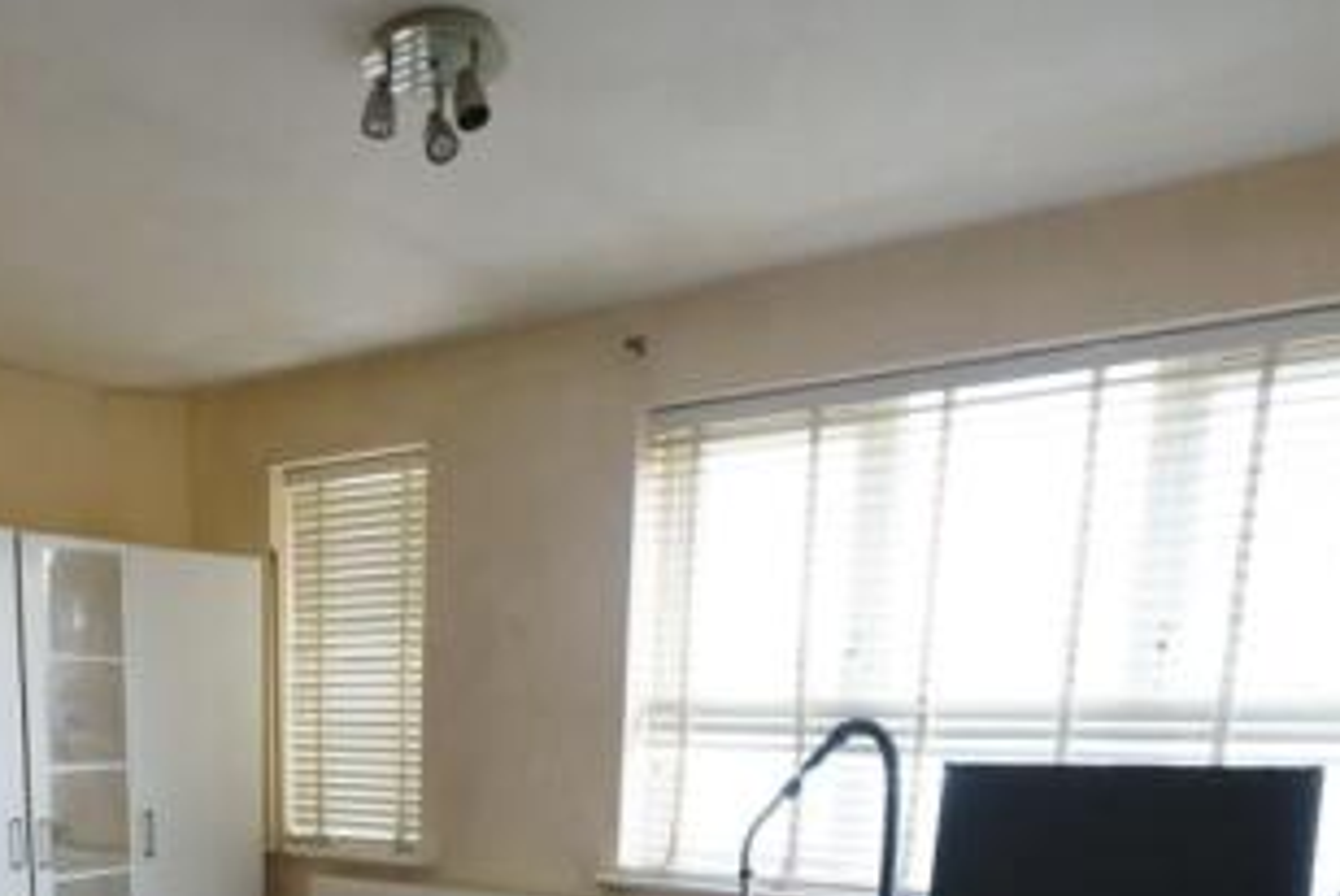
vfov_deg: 34.6
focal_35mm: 34
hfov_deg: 52.4
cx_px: 281
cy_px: 937
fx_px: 1267
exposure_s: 1/30
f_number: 5
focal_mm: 16
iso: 400
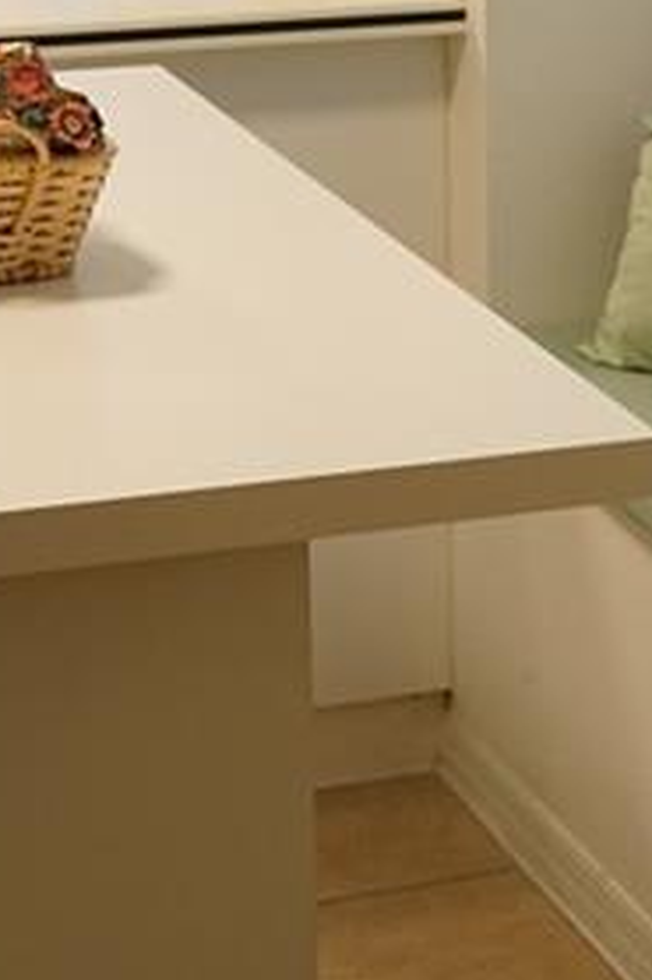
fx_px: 3291
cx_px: 682
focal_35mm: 121
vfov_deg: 16.7
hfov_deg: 11.2
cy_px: 120
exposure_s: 1/60
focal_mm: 28
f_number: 5.6
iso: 800
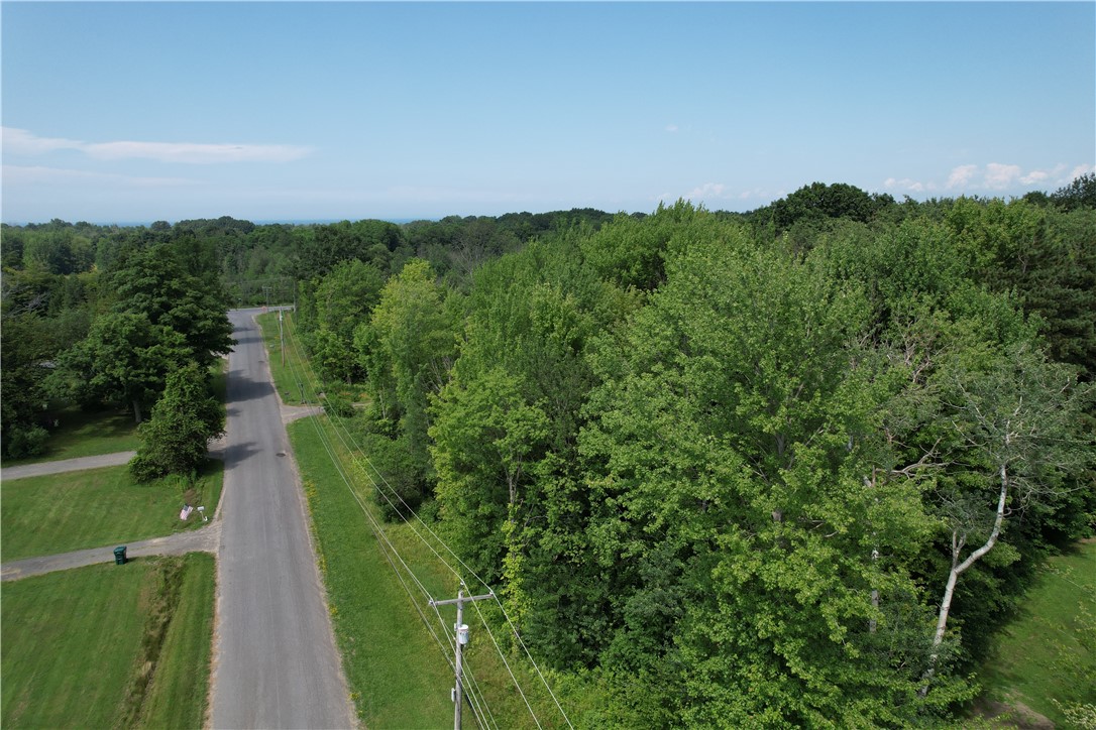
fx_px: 670
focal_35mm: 22
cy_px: 365
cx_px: 548
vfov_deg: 57.2
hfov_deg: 78.6
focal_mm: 8.38
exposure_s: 1/1500
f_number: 2.8
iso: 100
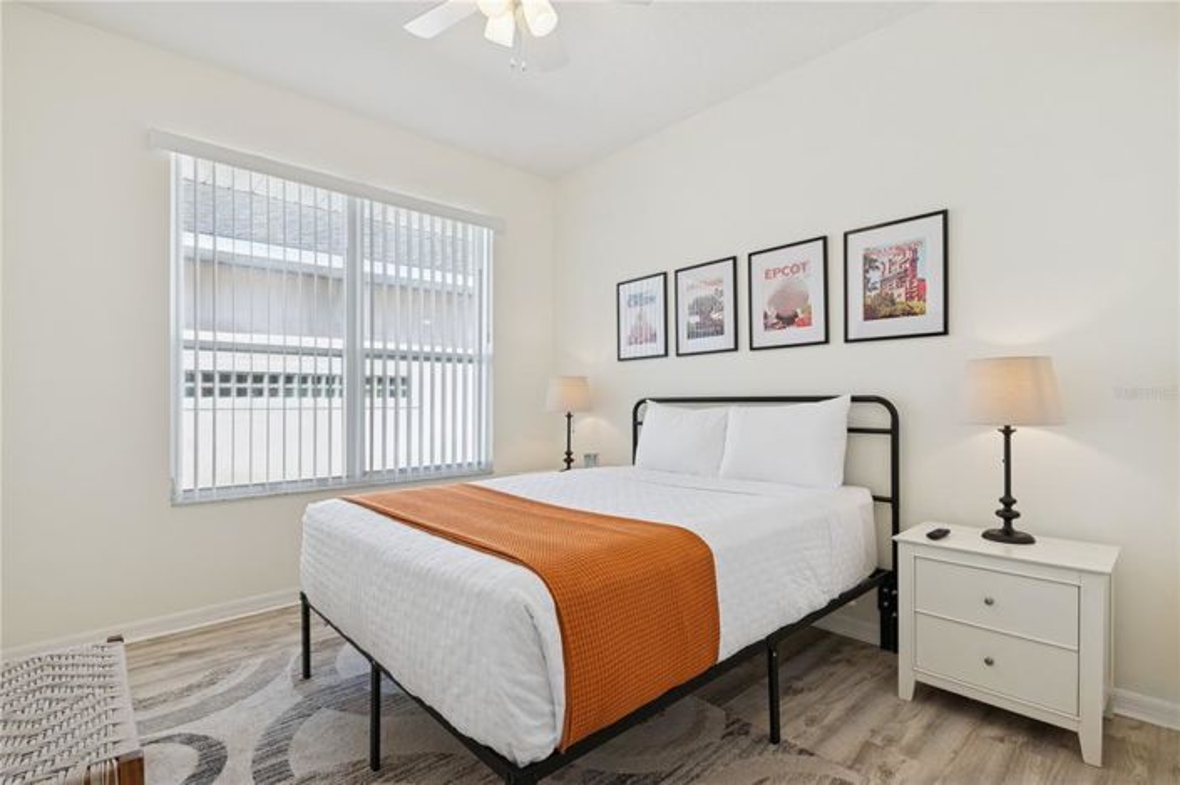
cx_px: 590
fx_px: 590
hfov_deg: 90.0
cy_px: 392
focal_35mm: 18
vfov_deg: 67.3
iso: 200
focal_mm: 12
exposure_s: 1/100
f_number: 9
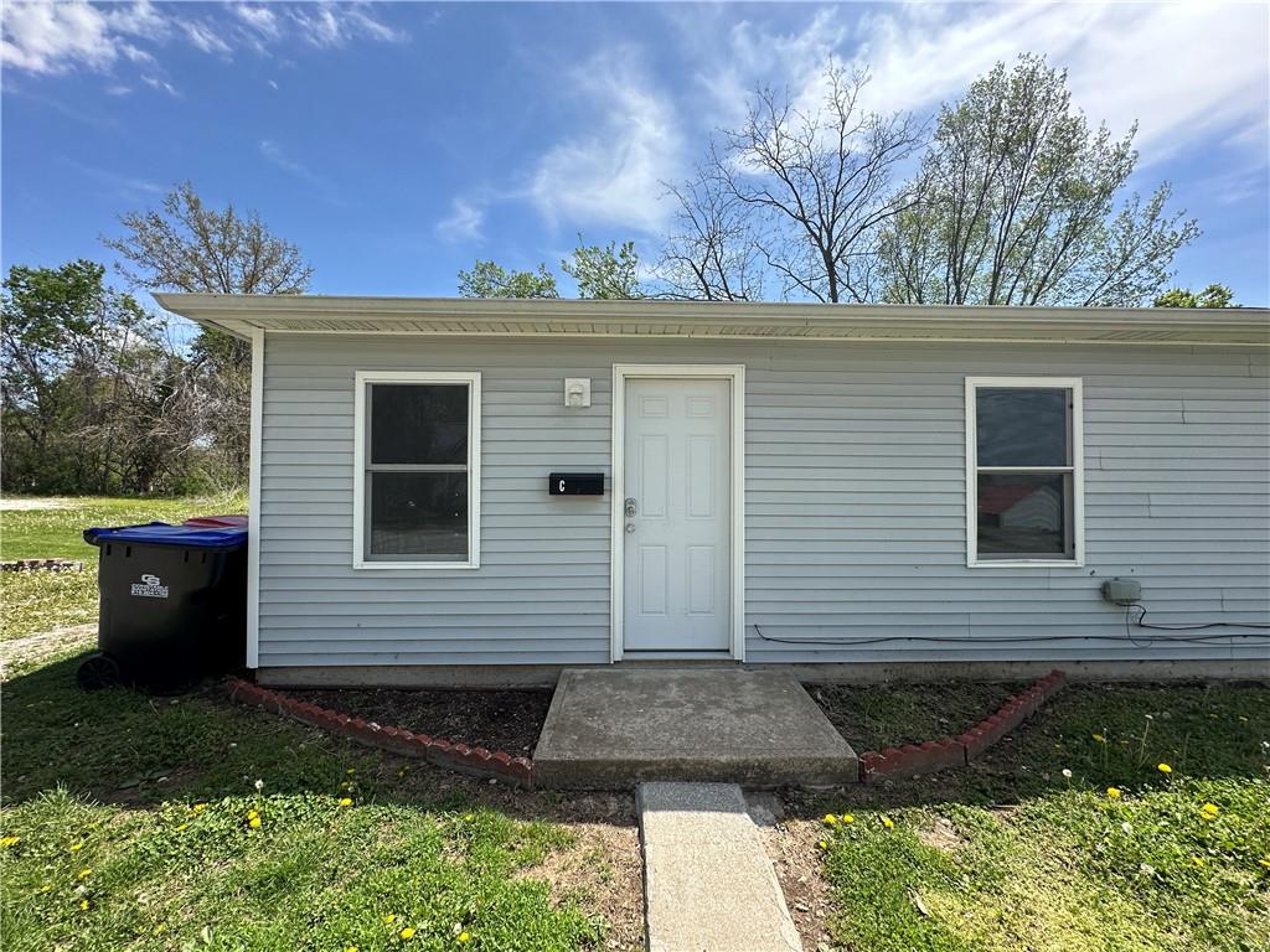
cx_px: 635
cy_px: 476
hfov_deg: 102.1
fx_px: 514
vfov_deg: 85.7
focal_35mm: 14
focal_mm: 2.22
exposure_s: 1/1511
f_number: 2.2
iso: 50
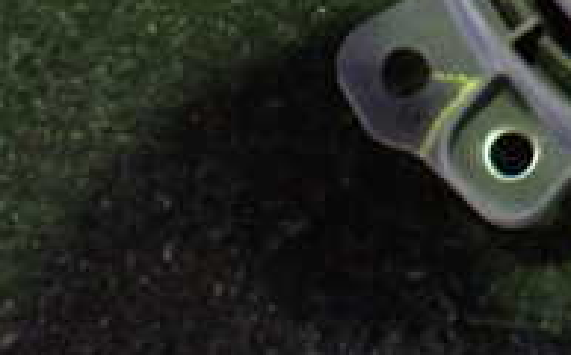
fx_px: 1538
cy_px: -246
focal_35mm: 99
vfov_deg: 12.3
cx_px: 834
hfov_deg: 18.8
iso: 800
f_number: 2.3
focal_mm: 5.4
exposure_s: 1/30
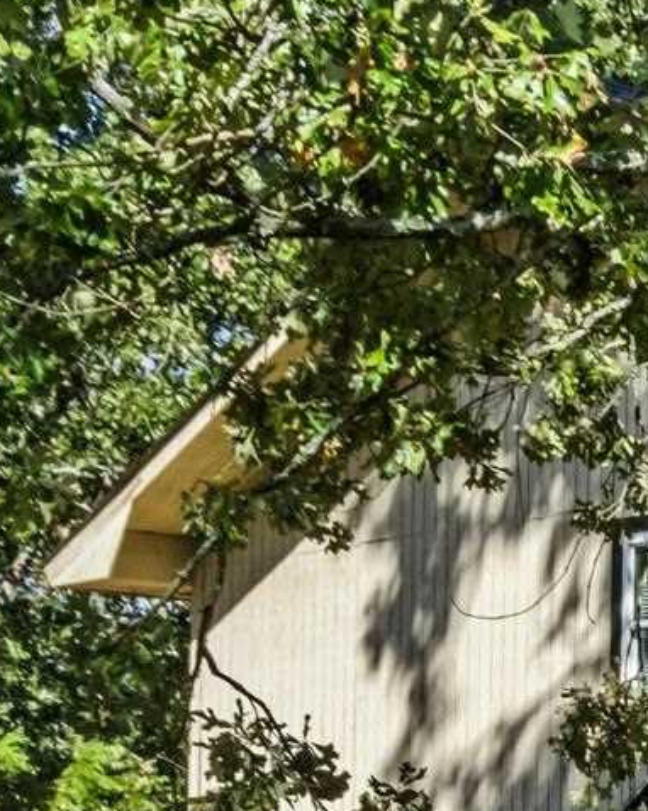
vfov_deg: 11.3
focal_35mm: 167
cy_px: 968
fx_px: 4006
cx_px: 1391
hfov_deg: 8.6
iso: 400
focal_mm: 22.9
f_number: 10
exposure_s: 1/100
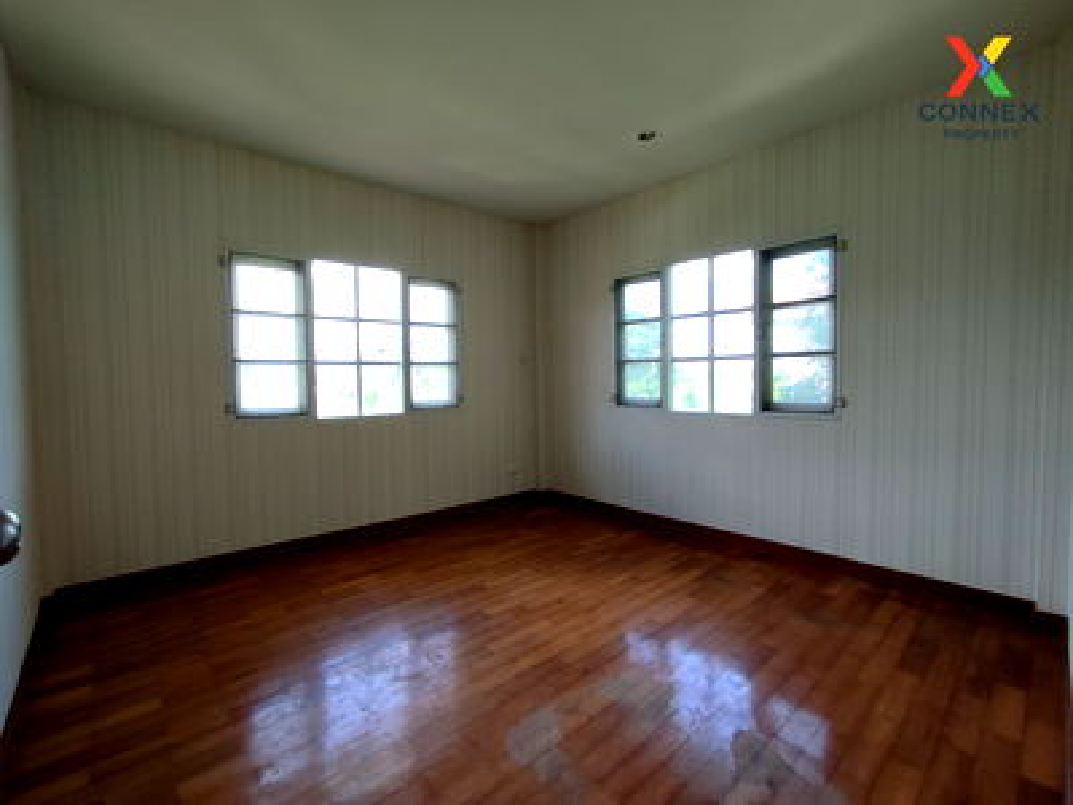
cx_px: 536
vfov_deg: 78.1
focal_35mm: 16
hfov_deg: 94.5
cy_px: 402
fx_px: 496
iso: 64
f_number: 2.2
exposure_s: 1/100
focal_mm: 1.65
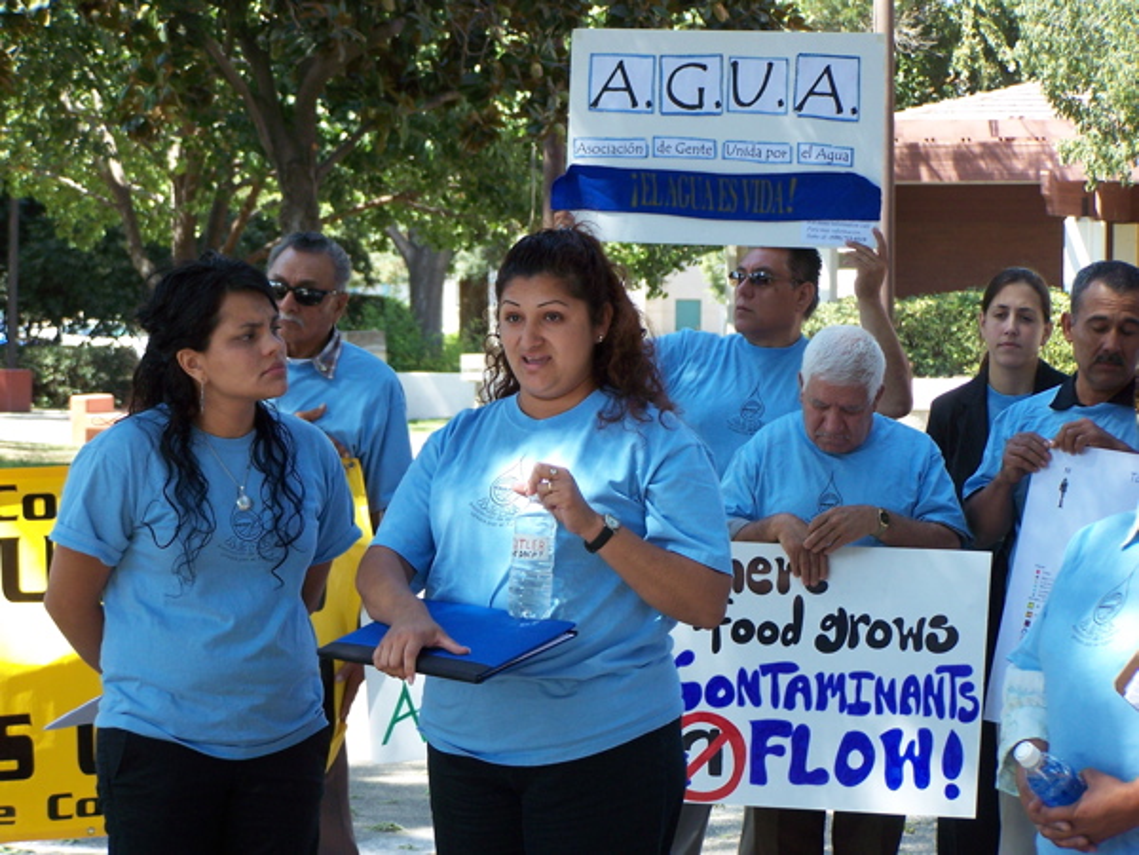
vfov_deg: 12.7
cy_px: 428
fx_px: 3850
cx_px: 570
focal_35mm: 117
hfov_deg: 16.8
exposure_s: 1/160
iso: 100
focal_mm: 19.4
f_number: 3.2
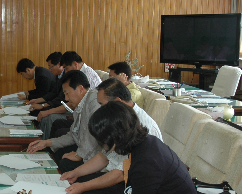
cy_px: 102
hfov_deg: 22.6
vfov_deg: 18.9
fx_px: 581
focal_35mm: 81
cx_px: -5
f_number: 4
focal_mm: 25
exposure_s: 1/60
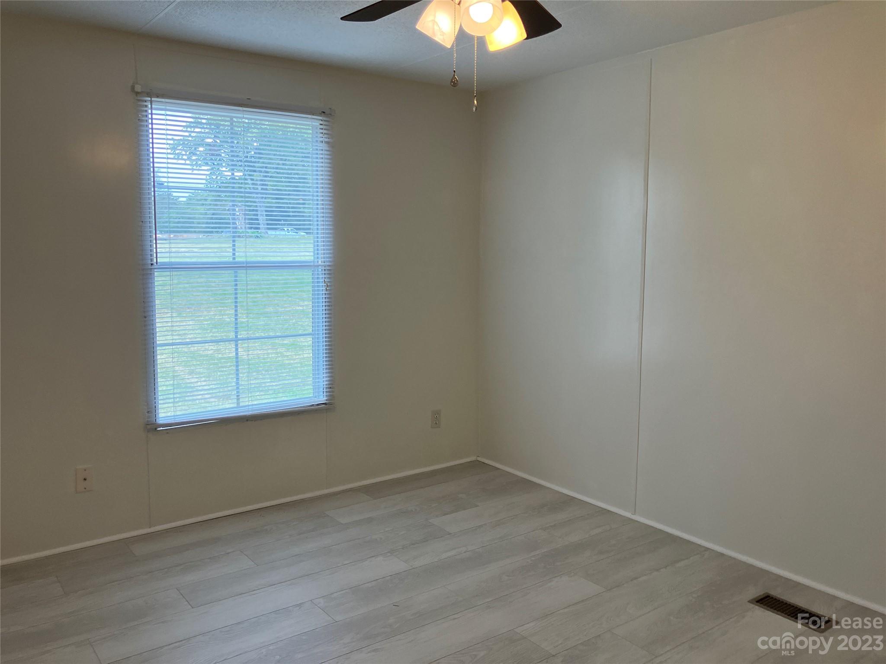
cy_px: 332
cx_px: 443
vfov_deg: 49.7
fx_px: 717
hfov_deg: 63.4
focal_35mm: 28
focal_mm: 3.99
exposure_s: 1/120
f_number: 1.8
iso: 50
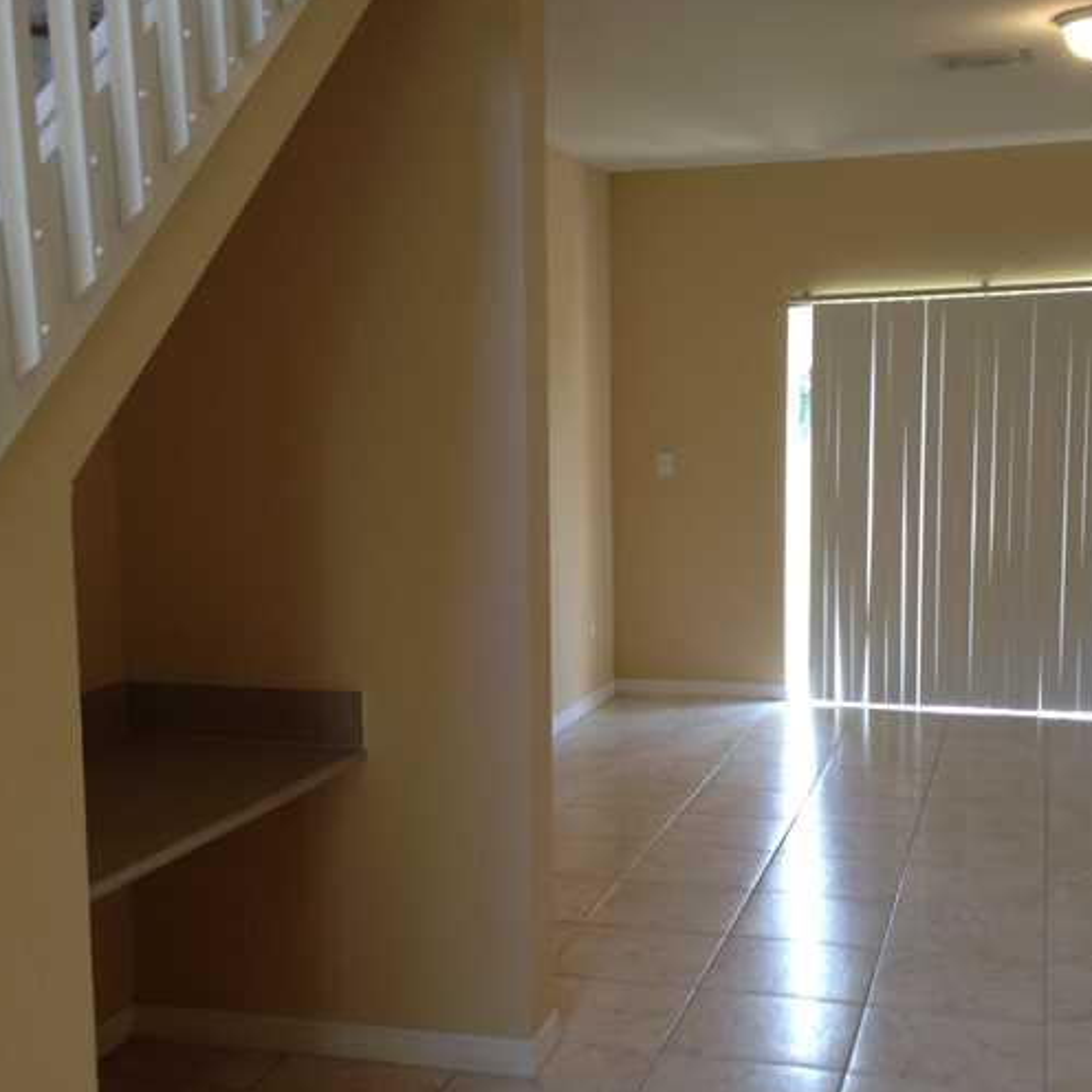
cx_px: 544
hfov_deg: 36.1
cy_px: 612
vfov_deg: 36.0
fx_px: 1677
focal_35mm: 47
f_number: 2.4
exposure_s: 1/24
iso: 50
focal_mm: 4.12
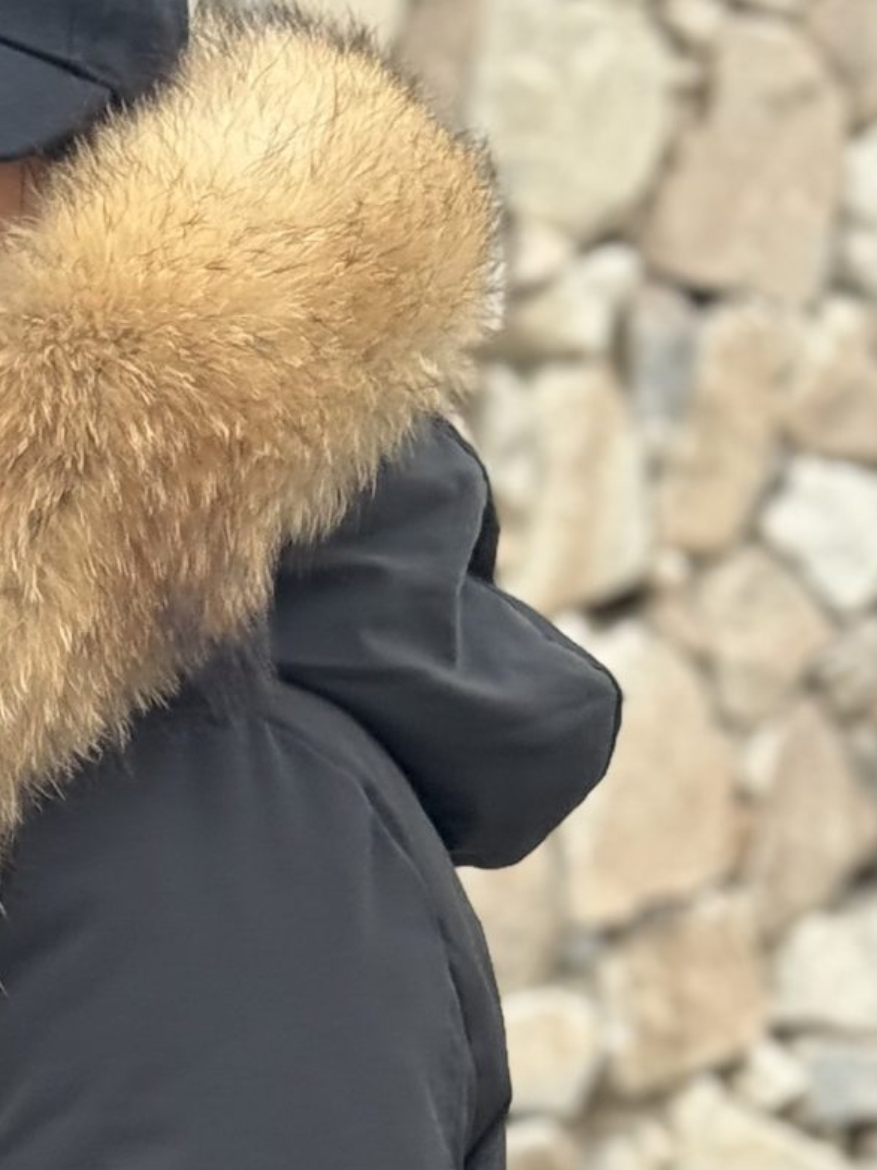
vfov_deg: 12.3
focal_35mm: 157
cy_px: 1460
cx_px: -40
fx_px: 5305
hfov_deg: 9.4
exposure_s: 1/360
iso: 64
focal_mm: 6.76
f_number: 1.78
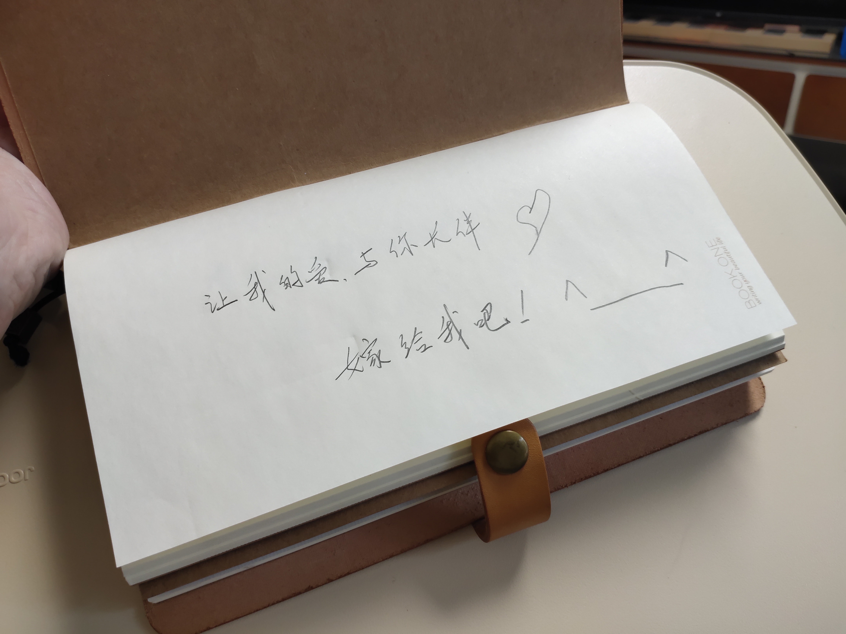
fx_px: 660
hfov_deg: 65.3
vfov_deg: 51.4
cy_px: 317
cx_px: 423
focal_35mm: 27
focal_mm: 4.05
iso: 197
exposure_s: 1/50
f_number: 1.78
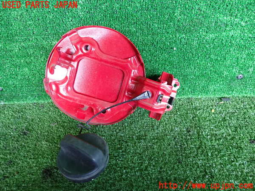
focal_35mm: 25
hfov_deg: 69.4
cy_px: 96
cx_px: 128
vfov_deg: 54.9
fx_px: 184
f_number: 2
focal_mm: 4.5
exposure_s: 1/30
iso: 200
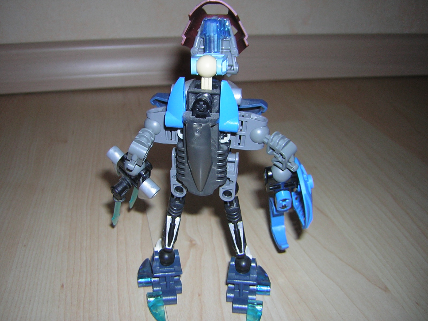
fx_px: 445
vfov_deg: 39.7
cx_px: 214
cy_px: 160
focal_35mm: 36
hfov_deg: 51.4
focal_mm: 4.7
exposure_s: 1/60.1
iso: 50
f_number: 2.6
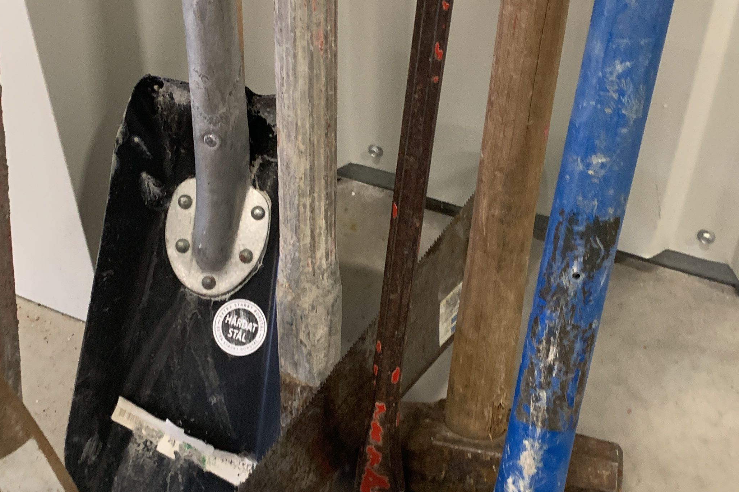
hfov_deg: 37.5
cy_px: 258
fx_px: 1088
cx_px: 328
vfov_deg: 25.5
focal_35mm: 53
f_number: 1.8
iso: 250
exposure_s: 1/50
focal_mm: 4.25
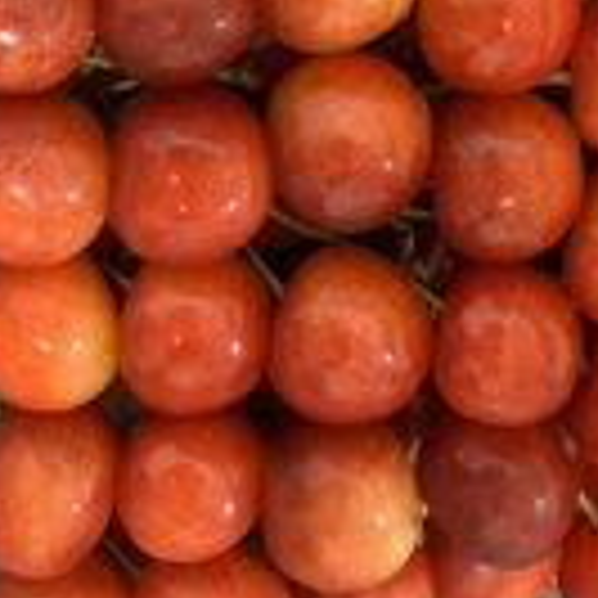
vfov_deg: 22.0
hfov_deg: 24.8
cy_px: -220
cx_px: 418
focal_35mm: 69
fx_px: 1349
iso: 500
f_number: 1.6
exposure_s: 1/60
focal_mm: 5.96
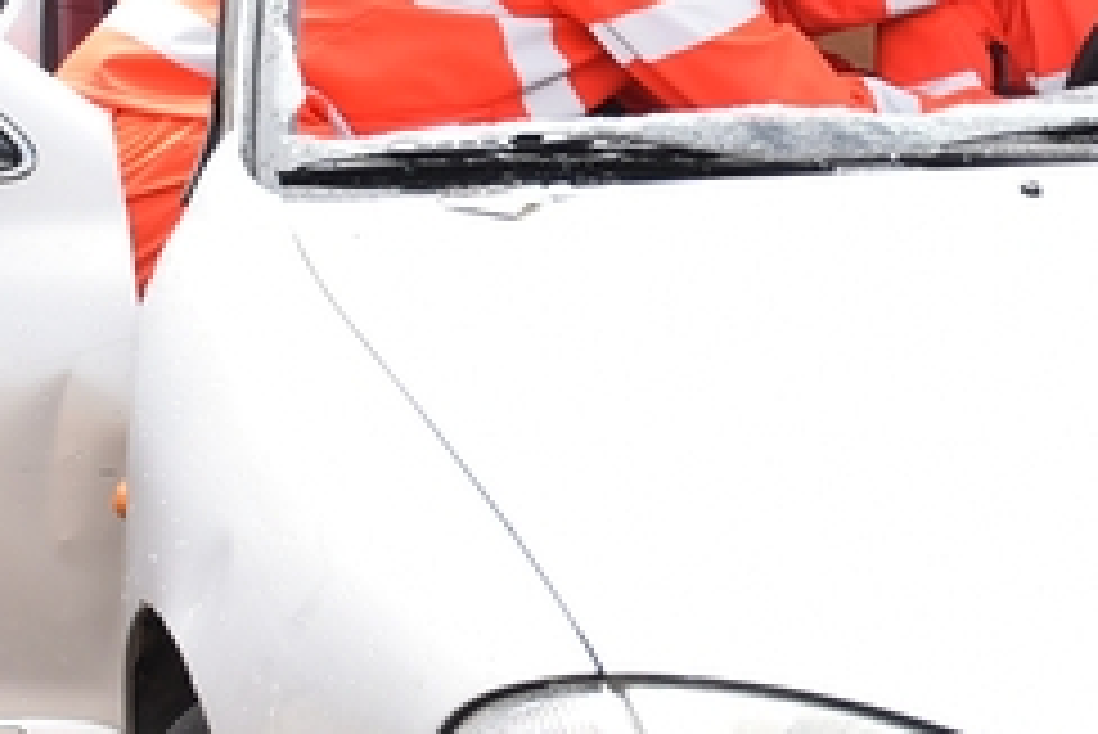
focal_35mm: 188
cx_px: 1224
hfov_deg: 10.8
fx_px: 5737
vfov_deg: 7.3
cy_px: 99
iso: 100
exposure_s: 1/250
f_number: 4.2
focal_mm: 34
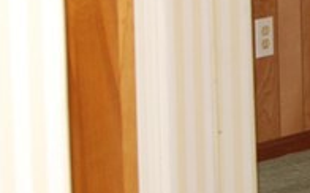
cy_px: -134
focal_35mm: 237
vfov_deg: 5.5
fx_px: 2000
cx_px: 649
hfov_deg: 8.4
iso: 400
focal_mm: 28
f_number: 4
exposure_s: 1/60
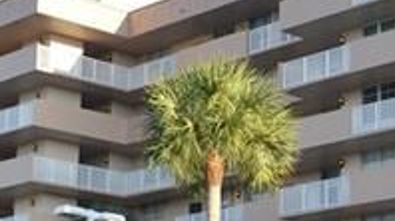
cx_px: 335
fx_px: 1193
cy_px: 212
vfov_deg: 10.5
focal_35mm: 114
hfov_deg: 18.6
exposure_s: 1/125
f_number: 5.6
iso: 100
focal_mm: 18
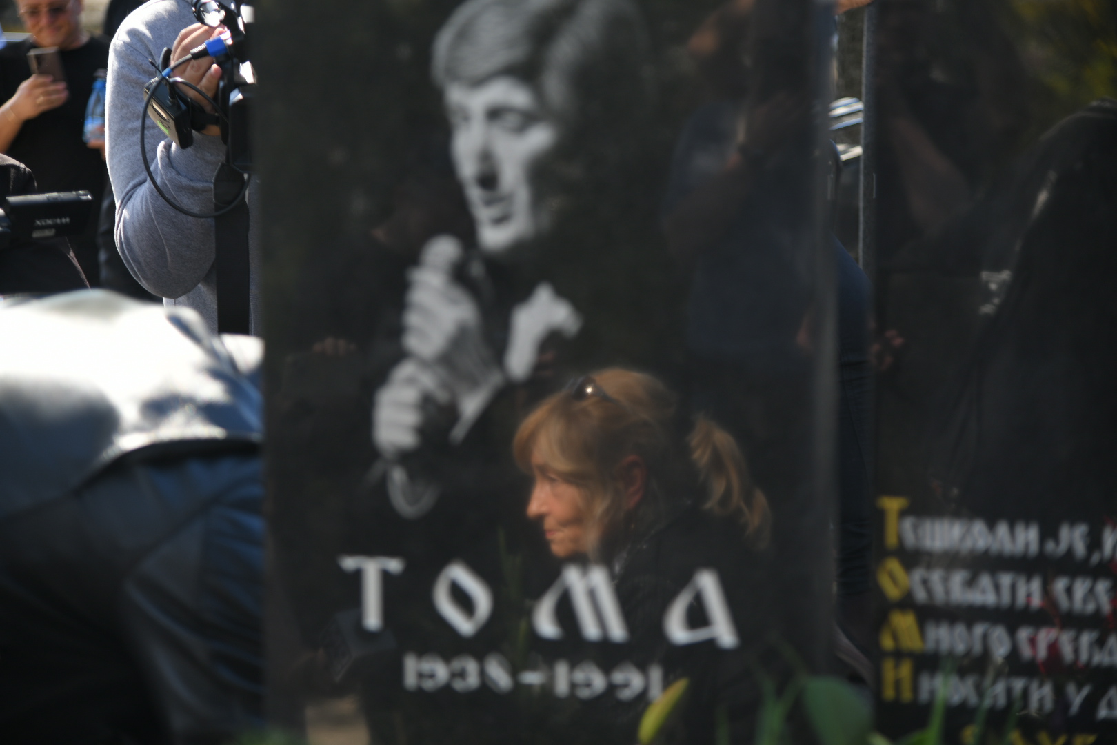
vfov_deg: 14.4
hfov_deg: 21.5
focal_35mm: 95
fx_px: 2947
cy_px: 372
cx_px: 558
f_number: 4
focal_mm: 95
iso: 200
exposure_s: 1/200
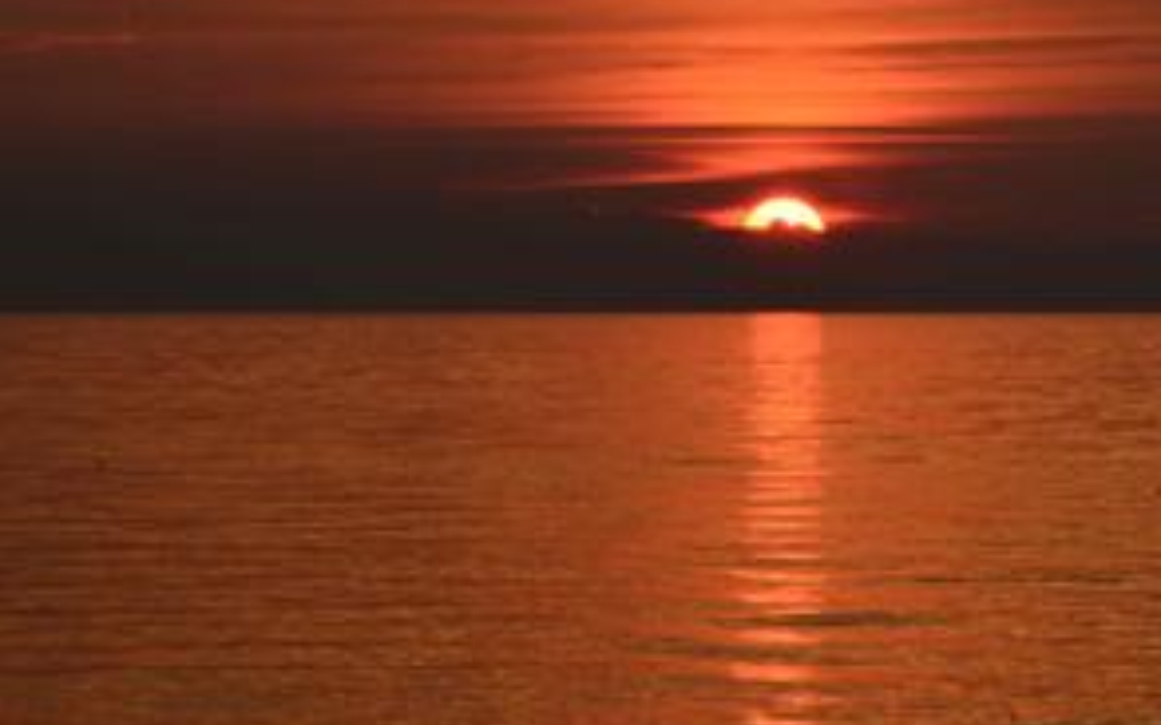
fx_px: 8447
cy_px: 212
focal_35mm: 267
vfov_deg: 4.9
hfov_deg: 7.9
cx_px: 820
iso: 400
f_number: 22
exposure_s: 1/90
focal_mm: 120
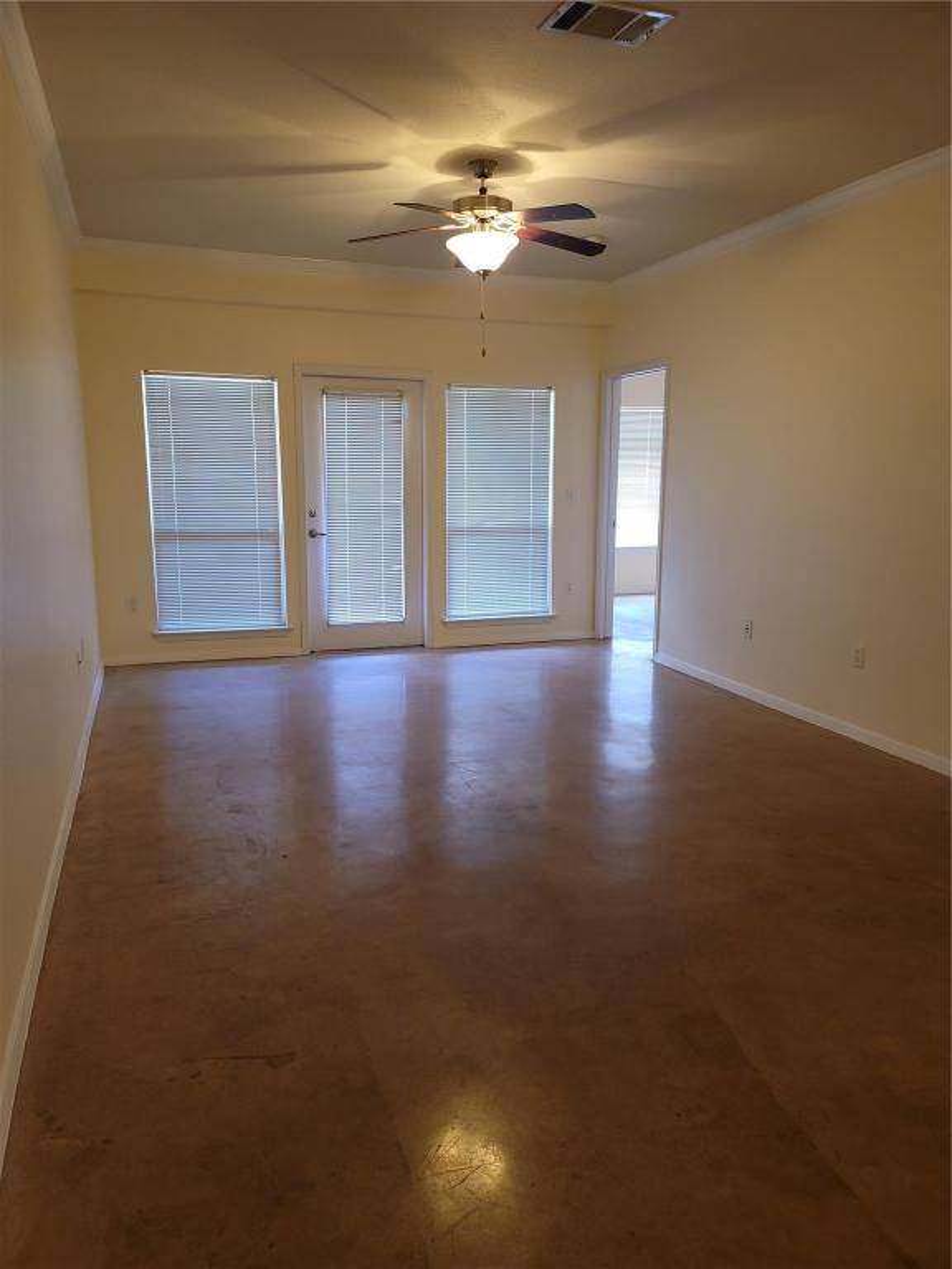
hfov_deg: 54.9
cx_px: 476
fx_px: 917
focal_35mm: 25
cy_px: 634
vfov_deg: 69.4
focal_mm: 7
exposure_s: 1/40
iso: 320
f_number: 1.8
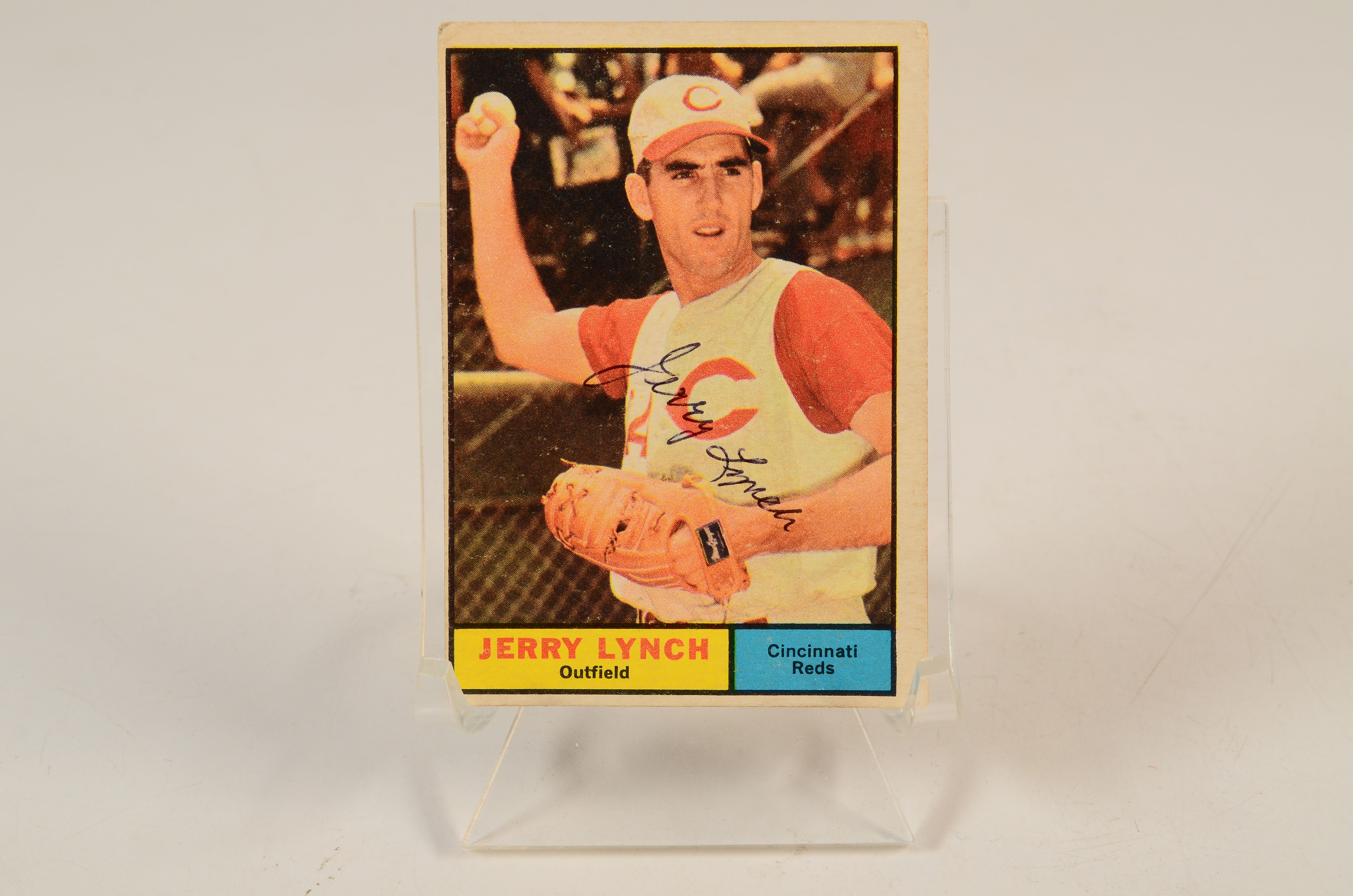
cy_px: 448
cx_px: 676
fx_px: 2363
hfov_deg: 32.0
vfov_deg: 21.5
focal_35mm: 63
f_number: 13
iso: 200
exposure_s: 1/160
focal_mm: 42
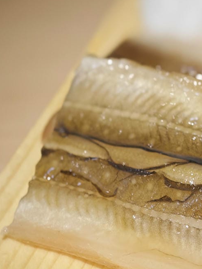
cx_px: 225
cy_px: 159
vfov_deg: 14.4
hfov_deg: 10.7
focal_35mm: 137
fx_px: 1066
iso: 50
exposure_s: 1/211
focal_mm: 12.28
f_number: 1.8
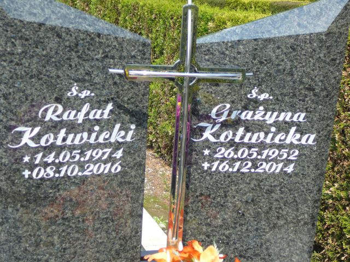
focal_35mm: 71
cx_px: 175
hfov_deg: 27.4
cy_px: 131
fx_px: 718
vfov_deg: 20.7
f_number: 3.7
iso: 80
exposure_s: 1/400
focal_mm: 10.5
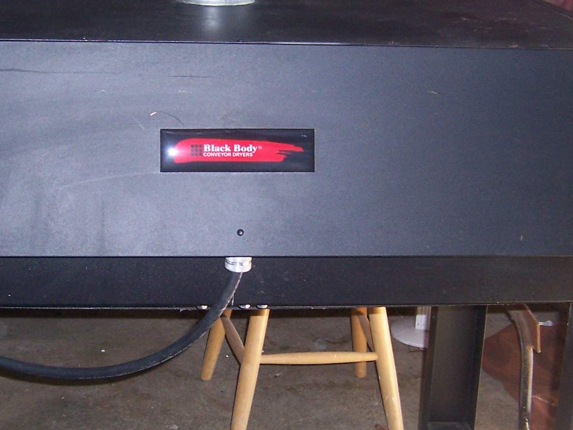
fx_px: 1126
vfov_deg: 21.6
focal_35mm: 68
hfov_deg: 28.3
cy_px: 218
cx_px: 185
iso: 140
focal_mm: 5.5
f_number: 2.8
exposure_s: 1/60
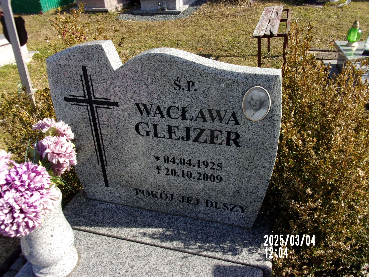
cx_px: 184
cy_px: 138
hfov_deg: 63.4
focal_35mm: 28
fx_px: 298
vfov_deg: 49.7
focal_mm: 5.1
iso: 80
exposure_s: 1/56
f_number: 10.8
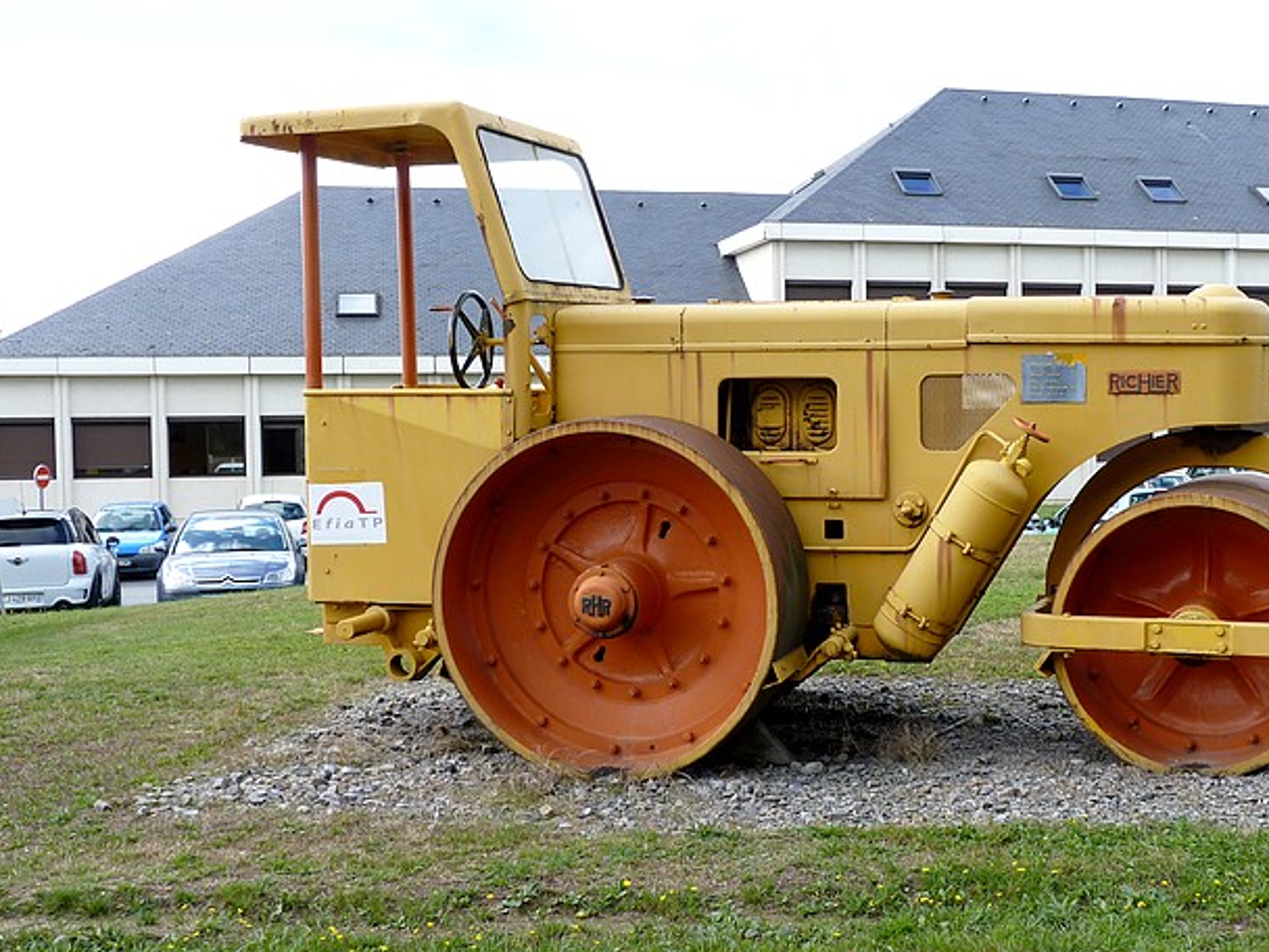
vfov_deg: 29.1
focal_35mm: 50
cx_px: 791
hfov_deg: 38.0
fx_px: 1833
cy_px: 505
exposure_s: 1/160
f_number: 4
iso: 80
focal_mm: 6.8
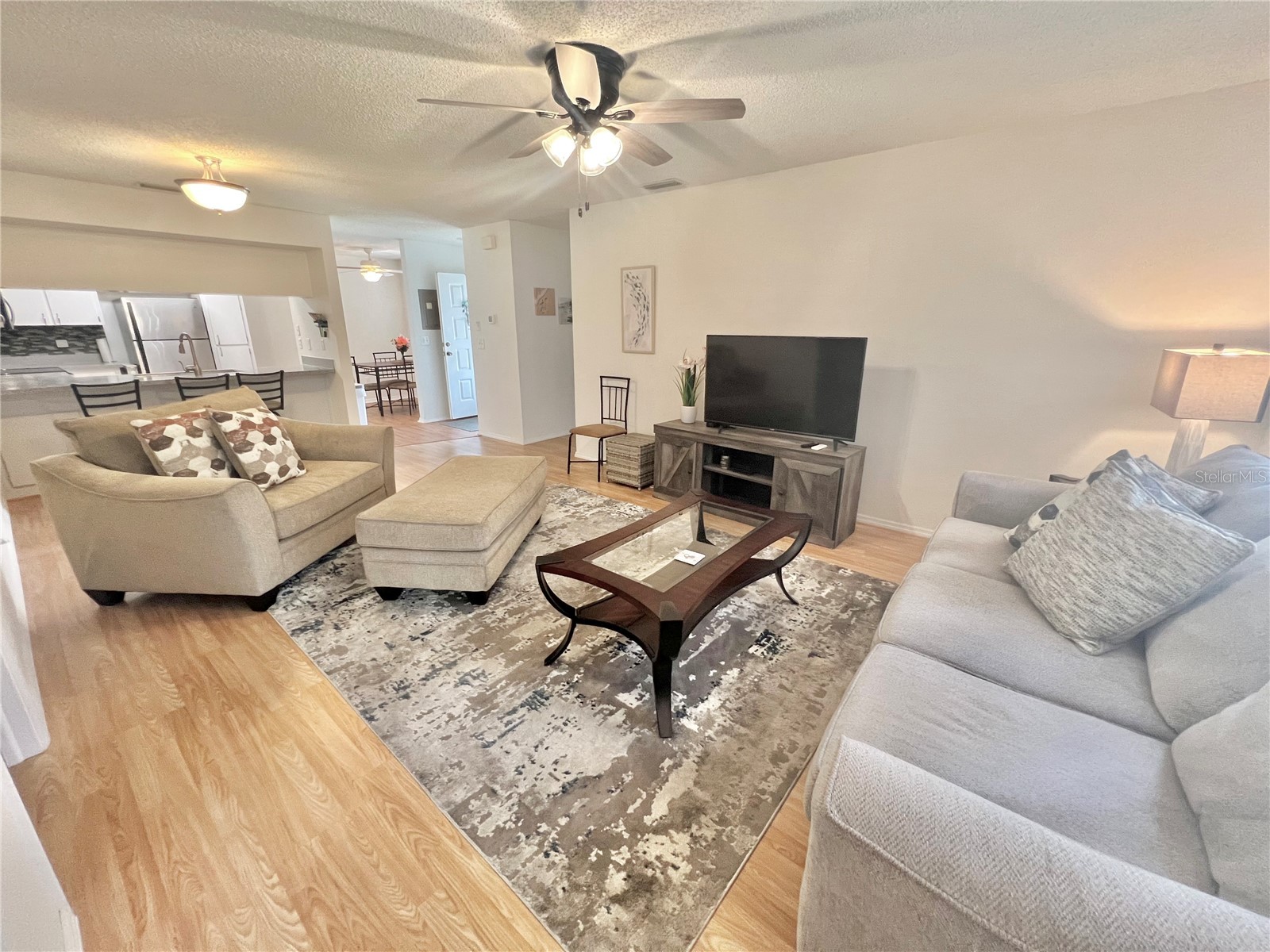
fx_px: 477
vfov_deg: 89.9
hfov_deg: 106.2
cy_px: 476
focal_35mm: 13
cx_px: 635
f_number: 1.8
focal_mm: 1.57
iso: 320
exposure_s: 1/60
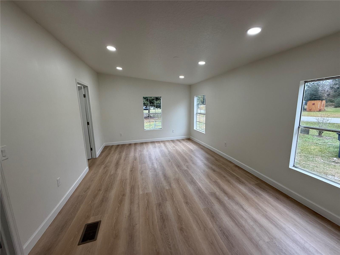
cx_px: 170
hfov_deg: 102.1
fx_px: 138
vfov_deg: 85.7
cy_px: 128
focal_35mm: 14
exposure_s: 1/120
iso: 64
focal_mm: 2.22
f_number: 2.2
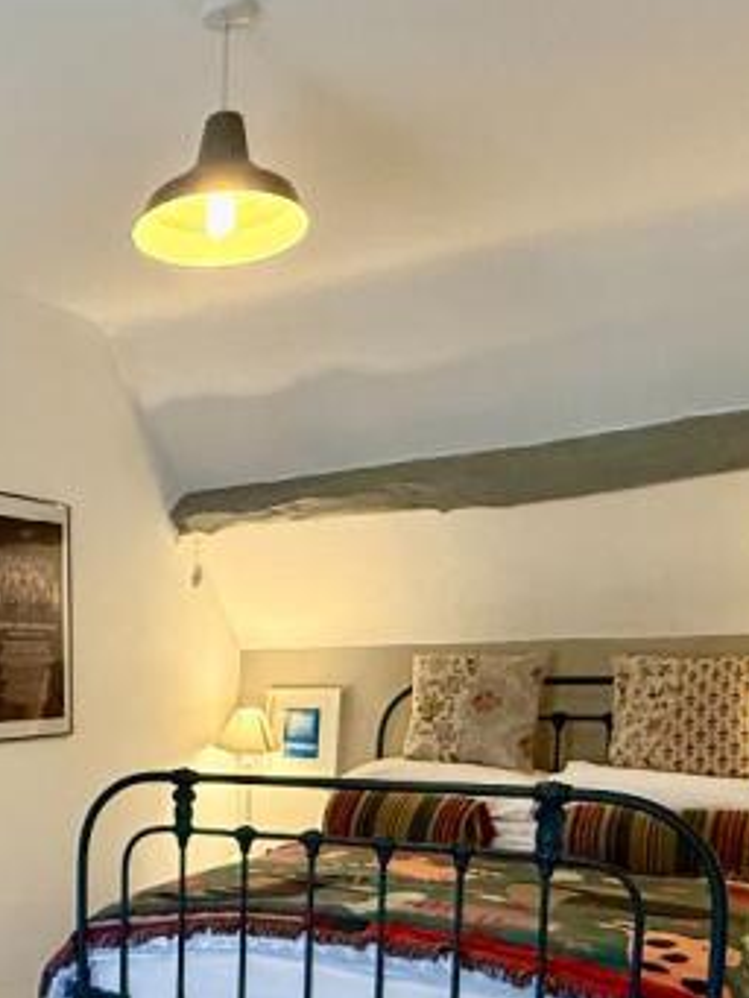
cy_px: 884
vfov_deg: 41.5
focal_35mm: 42
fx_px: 1211
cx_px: -56
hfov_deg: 31.0
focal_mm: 2.22
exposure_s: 1/50
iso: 400
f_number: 2.2
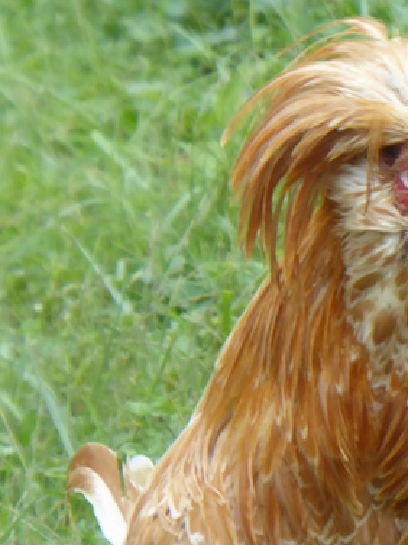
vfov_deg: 2.2
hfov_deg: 1.6
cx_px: 350
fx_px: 14254
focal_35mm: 907
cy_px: 486
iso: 250
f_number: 6
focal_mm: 71.7
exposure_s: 1/100
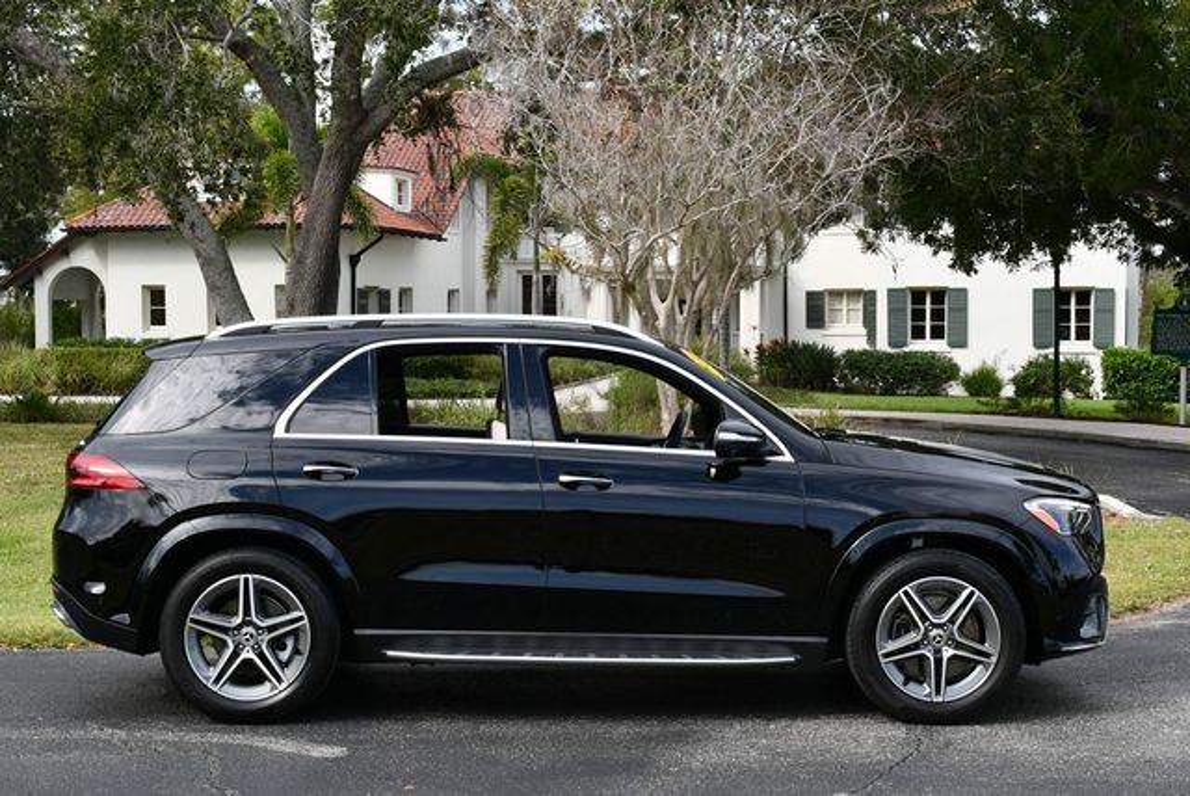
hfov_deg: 32.4
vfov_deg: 22.0
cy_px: 398
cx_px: 595
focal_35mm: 62
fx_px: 2051
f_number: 8
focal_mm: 31
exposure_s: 1/250
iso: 180
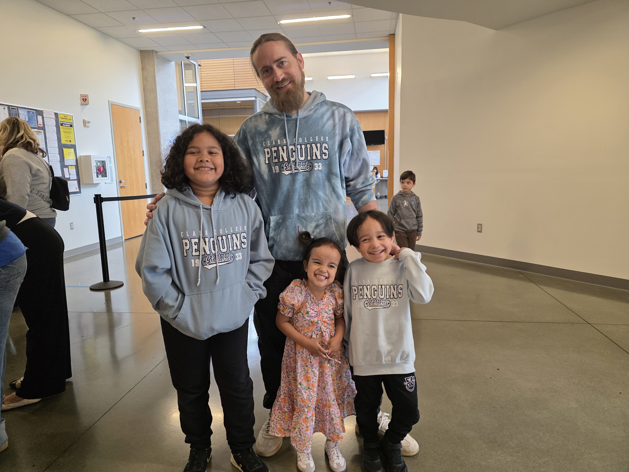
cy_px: 236
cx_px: 314
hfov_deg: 73.9
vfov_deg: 58.9
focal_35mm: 23
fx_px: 418
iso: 200
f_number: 1.7
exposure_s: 1/120
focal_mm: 6.3
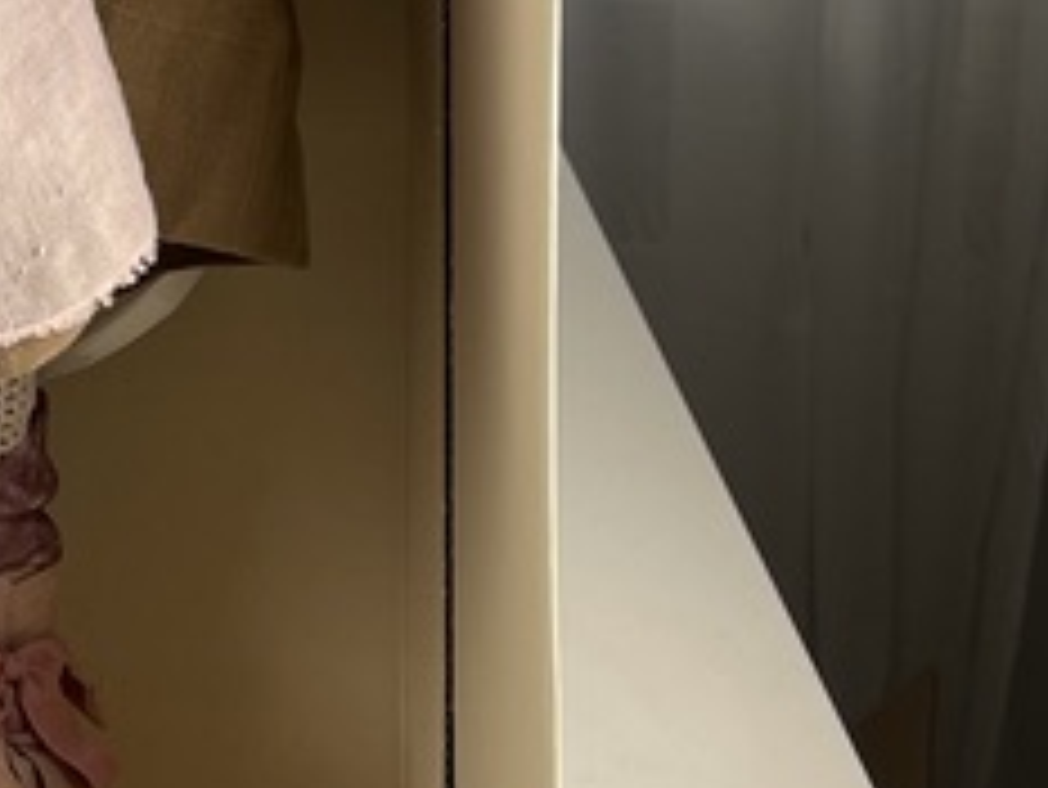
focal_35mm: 110
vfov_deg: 12.6
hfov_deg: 16.3
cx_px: -517
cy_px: -513
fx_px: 3332
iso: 32
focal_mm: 5.1
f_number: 1.6
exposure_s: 1/140
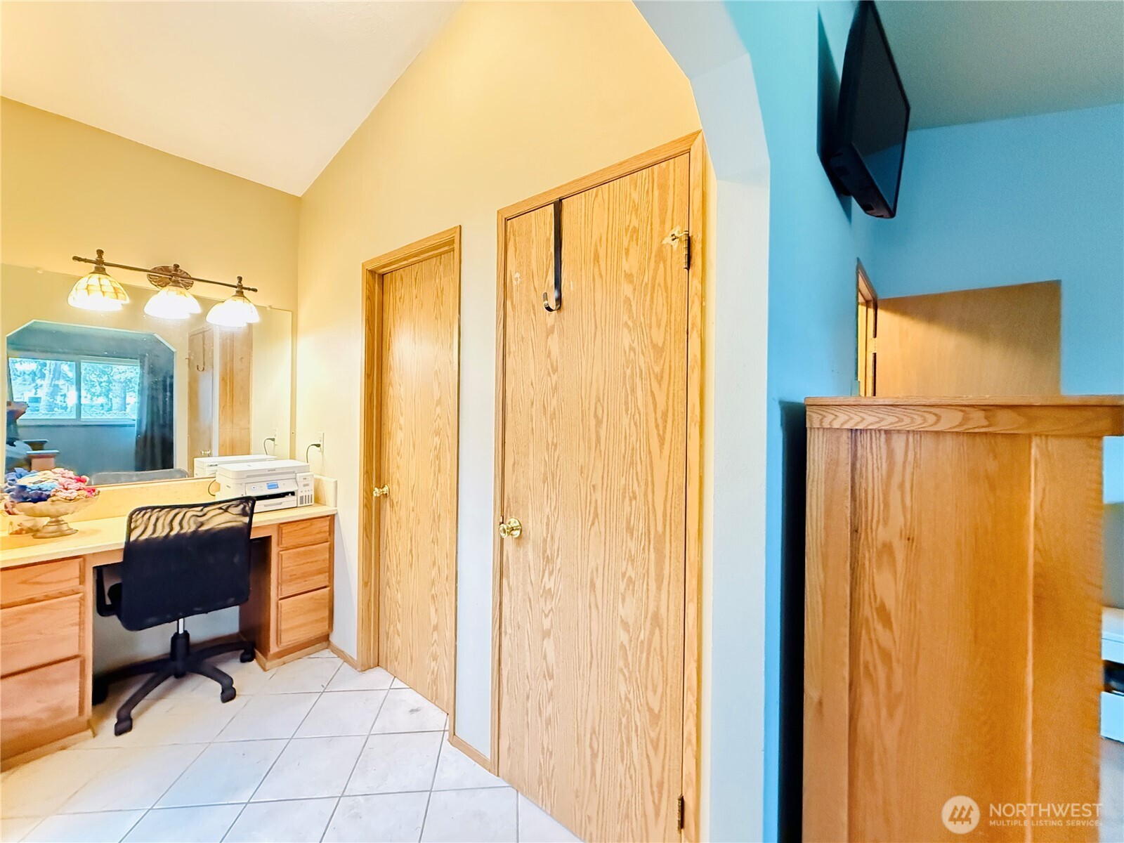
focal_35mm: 14
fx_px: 455
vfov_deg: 85.7
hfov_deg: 102.1
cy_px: 422
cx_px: 562
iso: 1250
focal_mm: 2.22
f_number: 2.2
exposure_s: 1/40
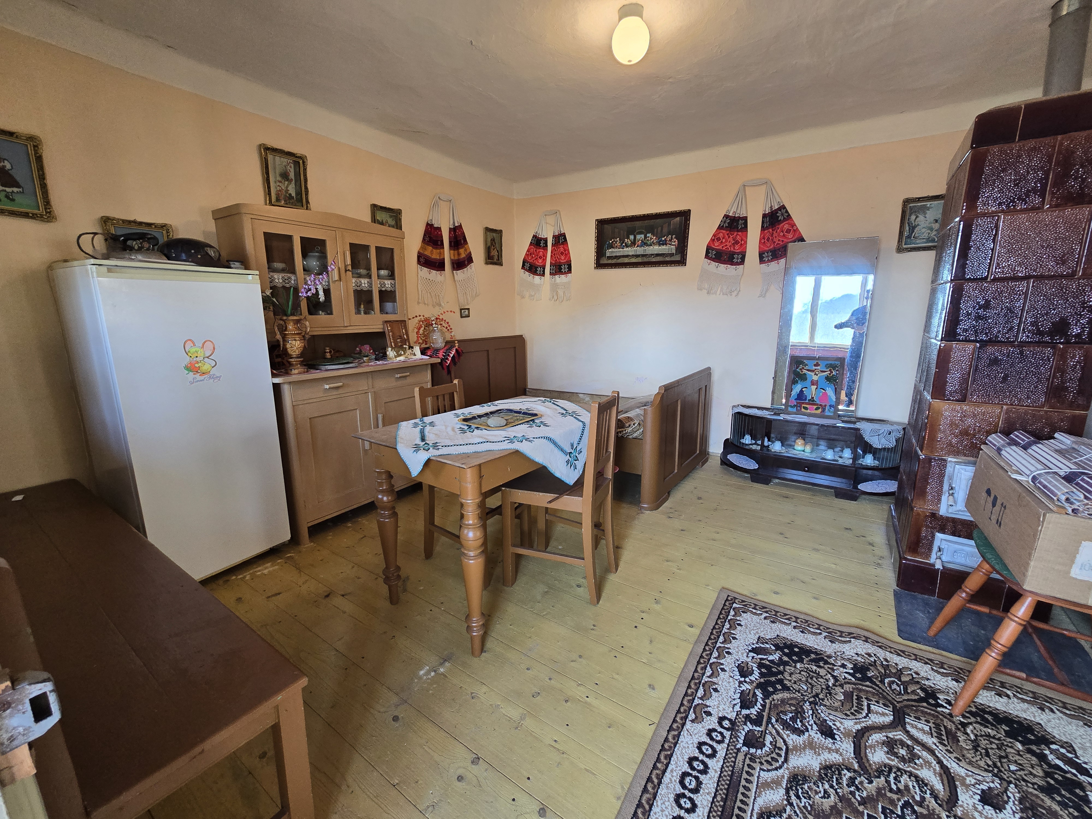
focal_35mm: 13
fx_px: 410
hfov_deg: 106.2
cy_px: 410
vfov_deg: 89.9
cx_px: 546
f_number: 2.2
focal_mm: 2.2
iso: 200
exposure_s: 1/50
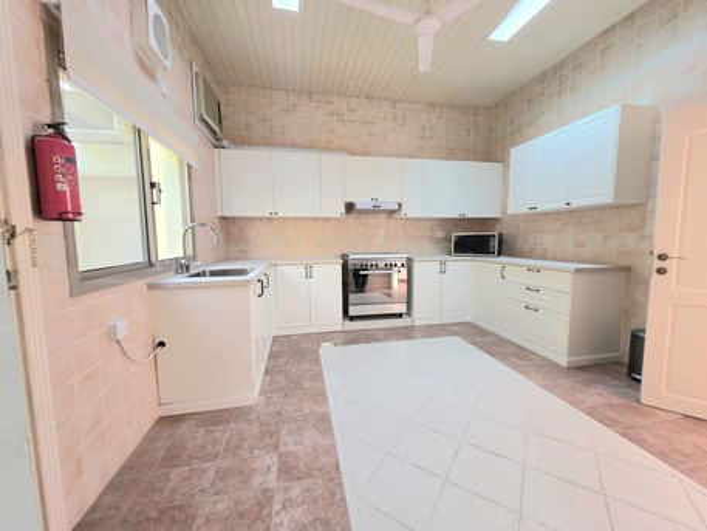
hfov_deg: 106.2
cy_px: 266
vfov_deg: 89.9
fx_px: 266
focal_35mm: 13
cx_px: 354
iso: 320
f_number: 1.9
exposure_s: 1/50.3
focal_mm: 2.2
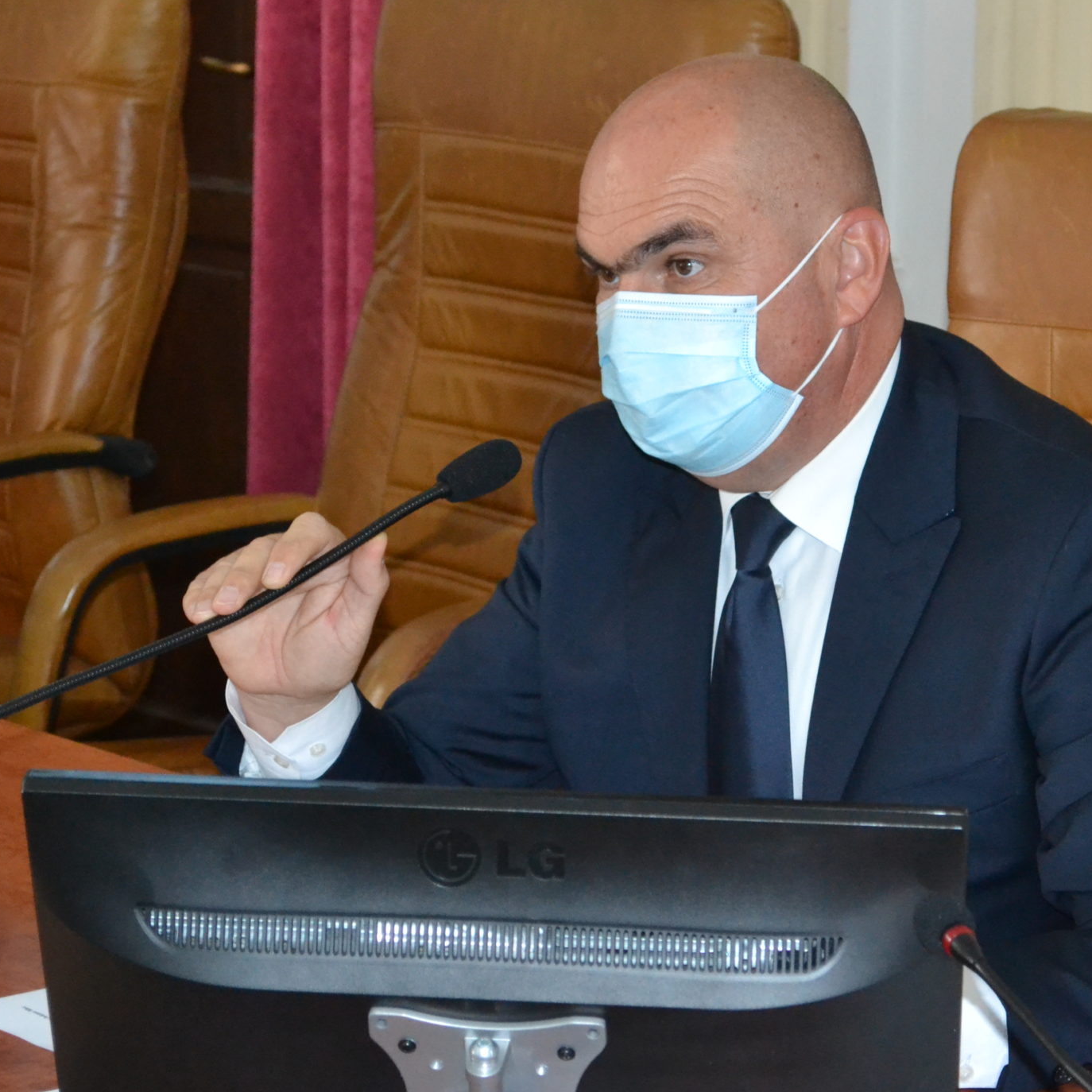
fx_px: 4069
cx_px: 649
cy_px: 562
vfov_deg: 15.3
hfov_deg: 15.3
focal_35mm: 114
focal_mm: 48
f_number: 5.6
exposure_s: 1/60
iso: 3200
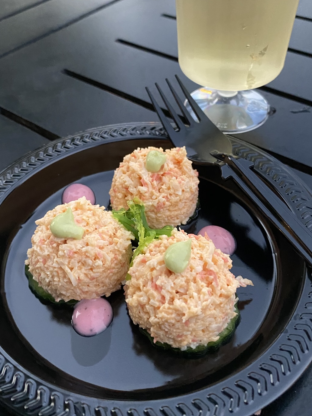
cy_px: 191
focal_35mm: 34
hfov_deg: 41.8
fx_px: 409
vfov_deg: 53.9
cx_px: 153
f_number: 1.8
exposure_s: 1/30
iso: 640
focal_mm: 4.25
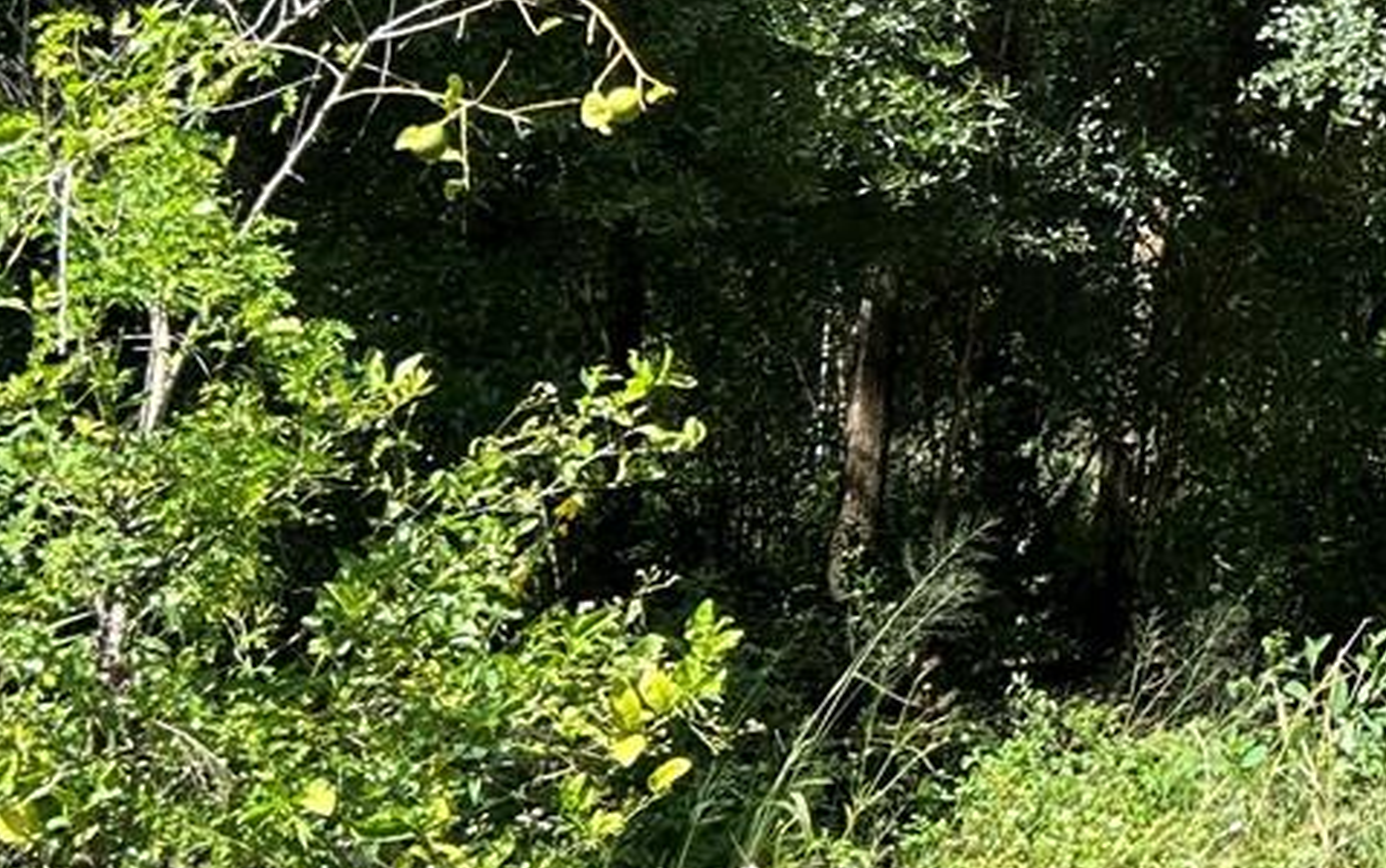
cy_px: -174
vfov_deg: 13.8
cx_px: 1924
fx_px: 3477
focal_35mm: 92
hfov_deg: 20.2
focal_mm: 5.7
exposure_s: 1/780
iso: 50
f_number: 1.5
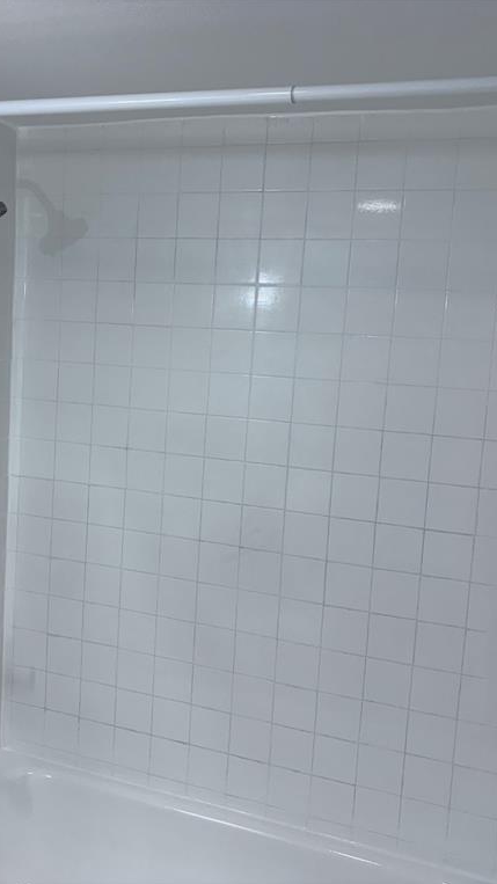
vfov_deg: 52.8
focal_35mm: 38
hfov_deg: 30.9
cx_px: 155
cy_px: 443
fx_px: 891
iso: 64
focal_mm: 5.96
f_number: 1.6
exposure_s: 1/120
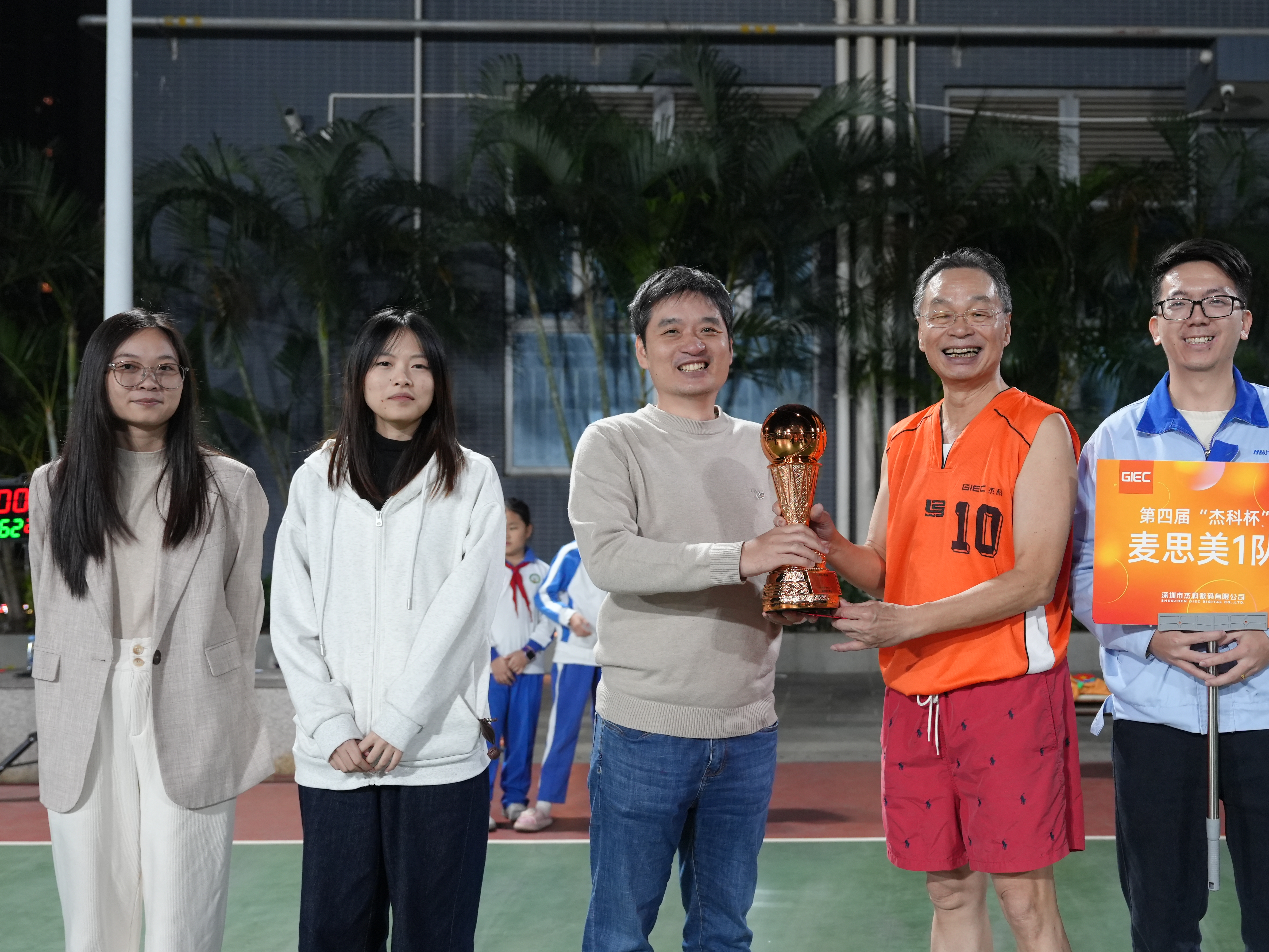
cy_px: 519
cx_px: 892
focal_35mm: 44
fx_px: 1613
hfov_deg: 42.1
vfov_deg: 32.9
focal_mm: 31
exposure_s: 1/80
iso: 2000
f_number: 3.2
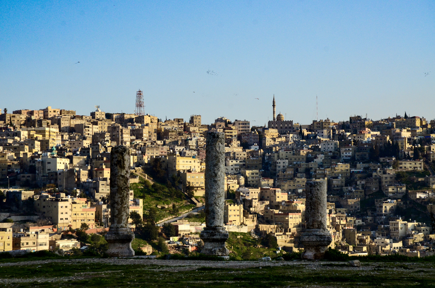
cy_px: 144
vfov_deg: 13.0
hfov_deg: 19.5
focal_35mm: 105
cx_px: 218
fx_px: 1266
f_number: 9
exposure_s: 1/1250
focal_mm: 70
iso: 800
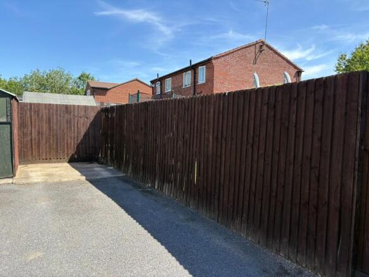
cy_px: 138
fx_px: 277
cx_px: 184
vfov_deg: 53.0
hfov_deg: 67.3
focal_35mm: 26
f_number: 1.6
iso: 50
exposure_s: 1/1217
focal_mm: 5.96
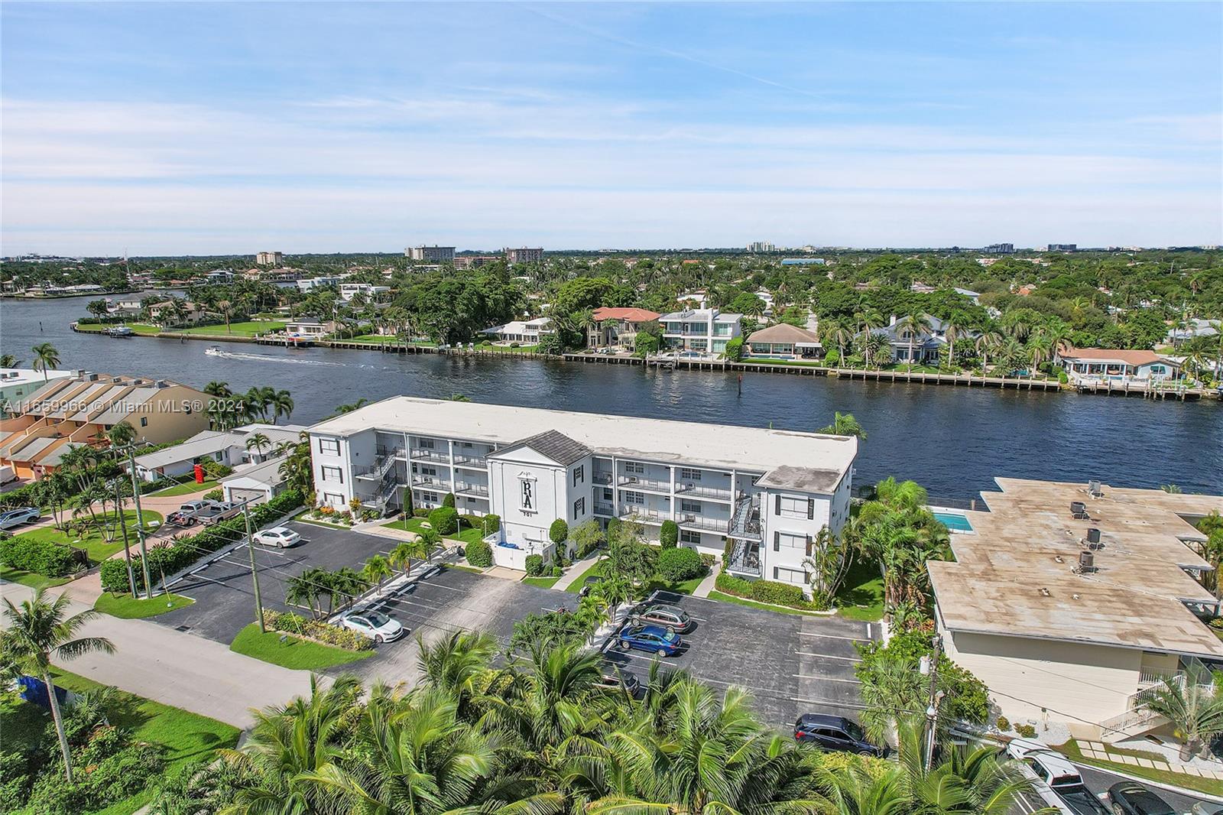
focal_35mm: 22
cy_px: 408
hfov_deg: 78.6
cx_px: 612
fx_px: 747
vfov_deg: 57.2
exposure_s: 1/6000
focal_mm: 8.38
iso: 140
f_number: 2.8
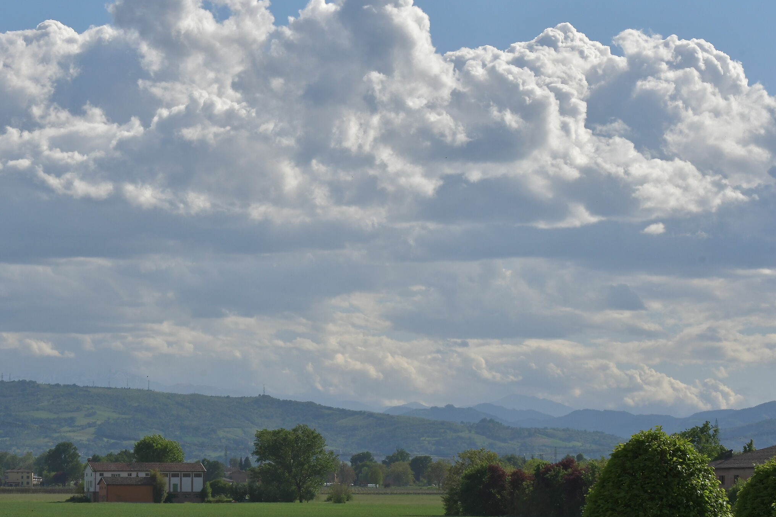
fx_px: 3233
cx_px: 336
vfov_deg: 9.1
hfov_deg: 13.7
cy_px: 246
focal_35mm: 150
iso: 800
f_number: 16
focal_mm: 85
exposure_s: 1/1600
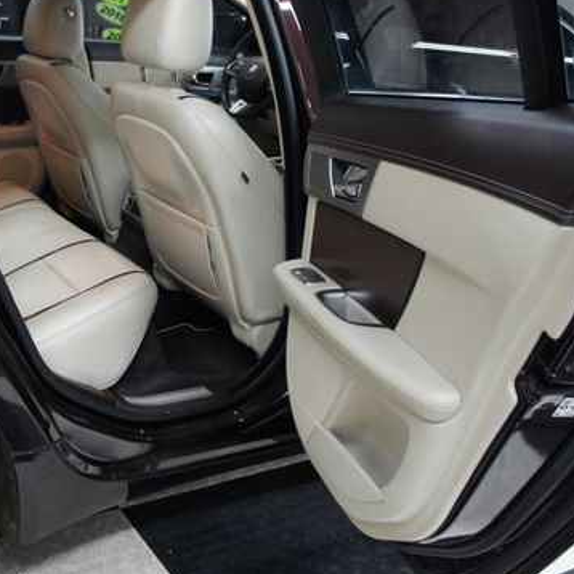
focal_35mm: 41
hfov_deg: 38.9
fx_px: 769
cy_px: 269
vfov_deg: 40.9
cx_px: 93
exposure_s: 1/30
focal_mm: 18
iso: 800
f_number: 3.5
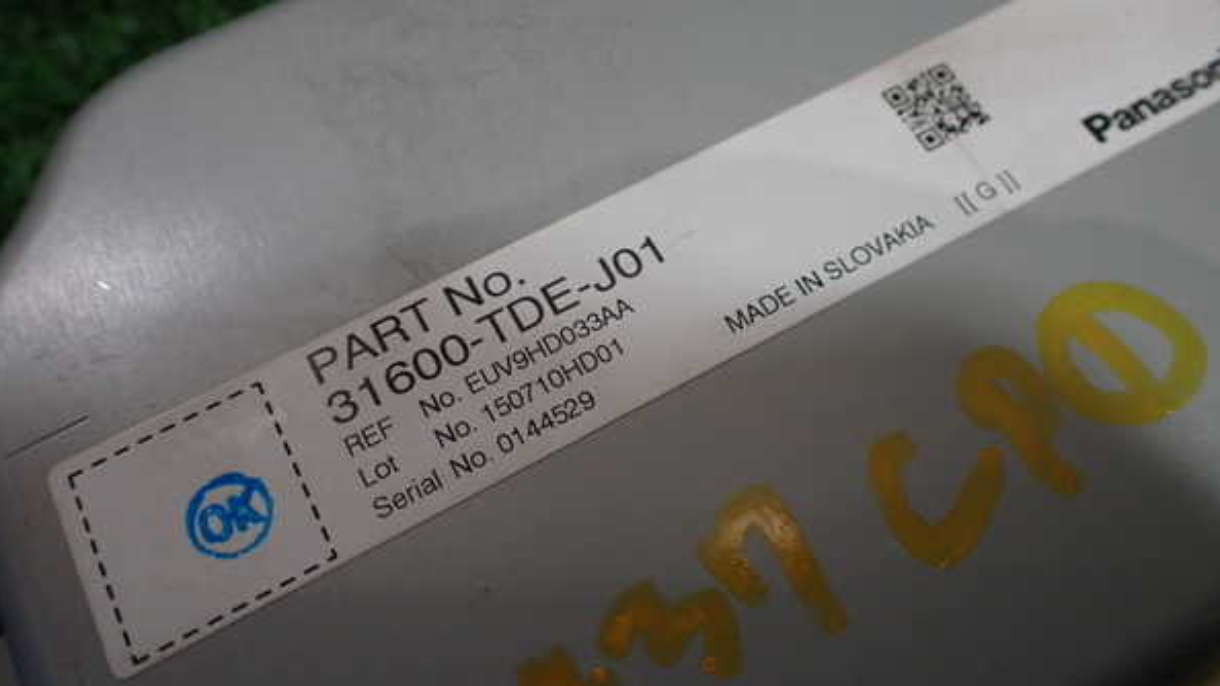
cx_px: 608
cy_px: 298
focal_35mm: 33
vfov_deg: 35.6
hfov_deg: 59.5
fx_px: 1067
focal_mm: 5.4
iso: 250
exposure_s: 1/125
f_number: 2.3
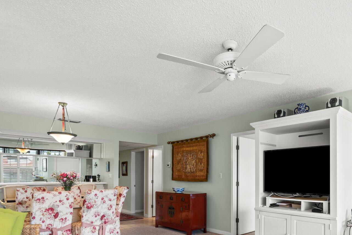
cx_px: 220
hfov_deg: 72.5
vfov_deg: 51.1
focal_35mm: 24
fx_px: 235
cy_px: 173
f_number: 8
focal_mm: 10
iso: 800
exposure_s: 1/2
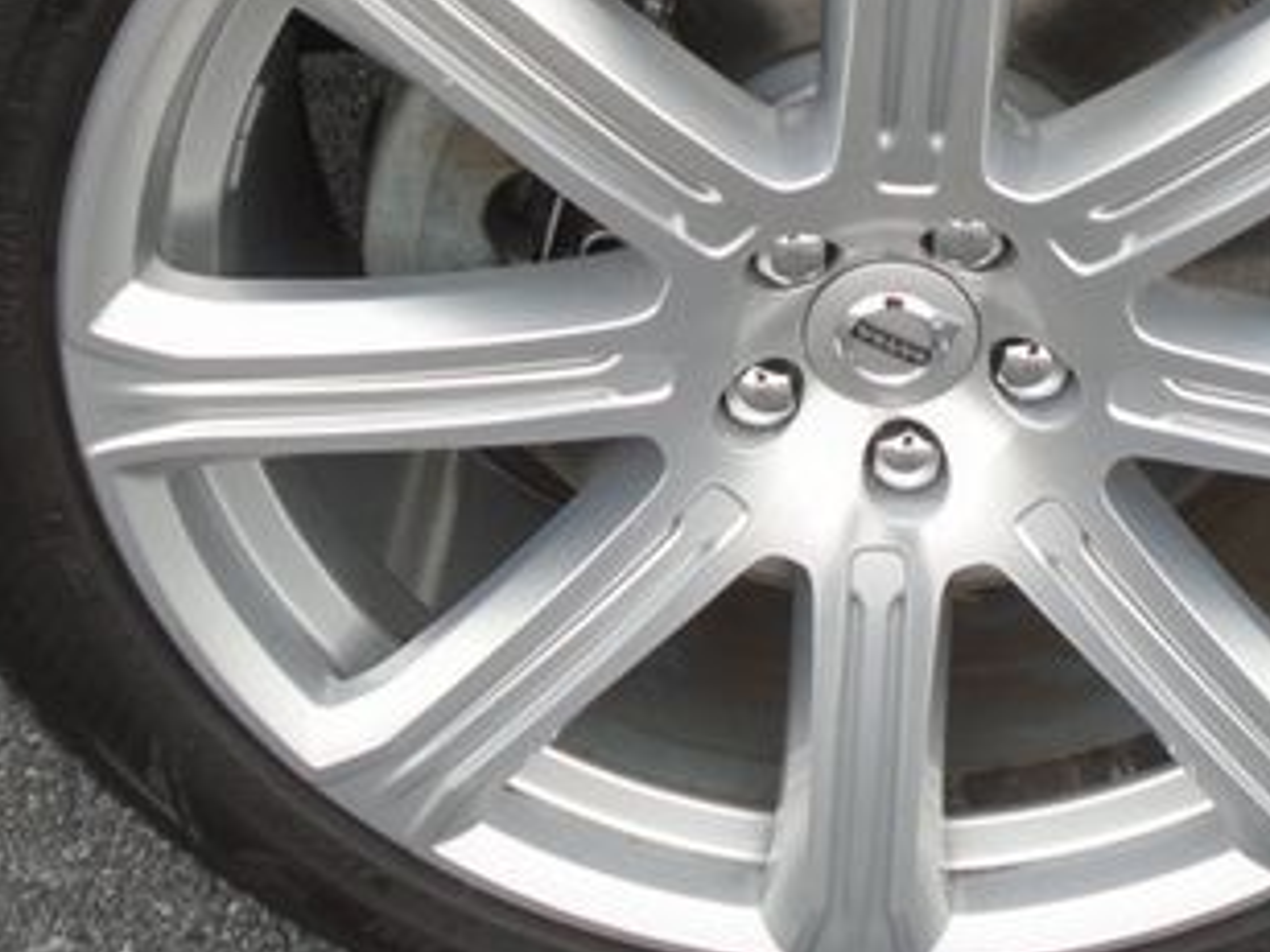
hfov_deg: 35.1
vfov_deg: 26.5
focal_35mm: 54
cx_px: 887
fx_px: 1981
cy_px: 173
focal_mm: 4.6
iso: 100
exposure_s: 1/50
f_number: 3.2
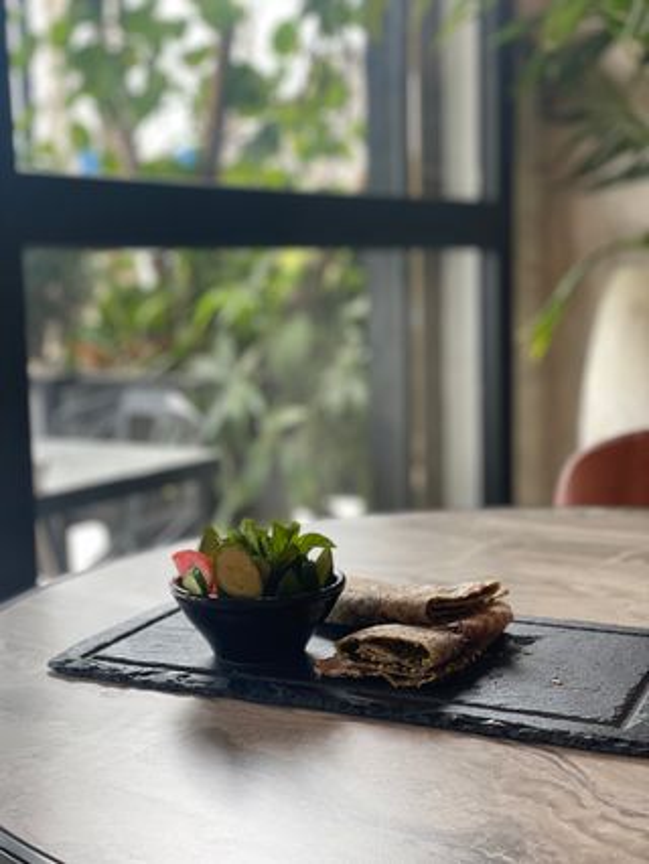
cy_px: 432
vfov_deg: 36.8
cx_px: 324
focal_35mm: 52
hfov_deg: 28.1
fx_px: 1299
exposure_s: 1/100
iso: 50
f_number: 2
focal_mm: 6
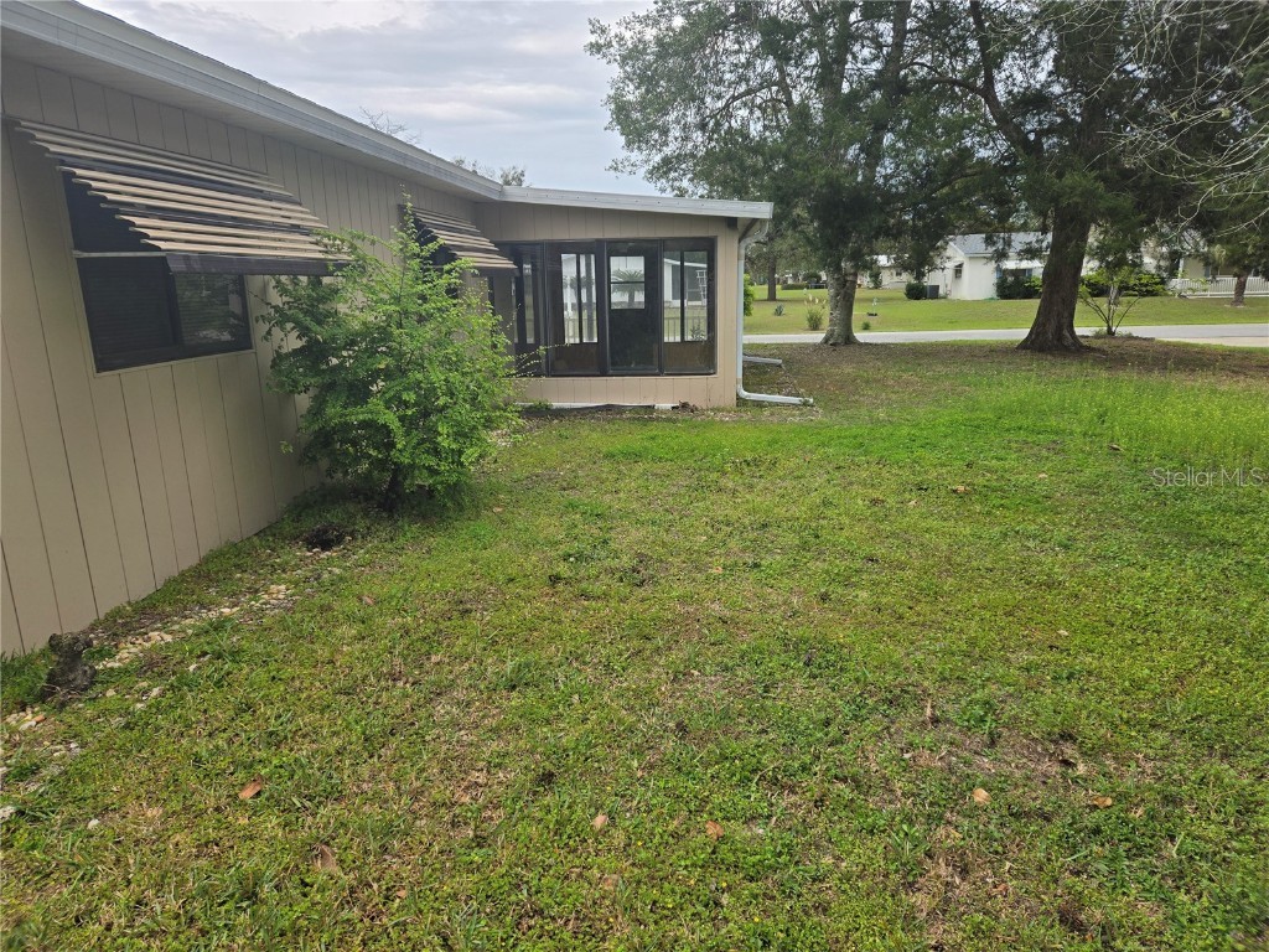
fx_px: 843
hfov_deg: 73.9
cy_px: 476
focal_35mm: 23
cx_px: 634
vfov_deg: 58.9
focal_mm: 5.4
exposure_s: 1/1167
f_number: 1.8
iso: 25
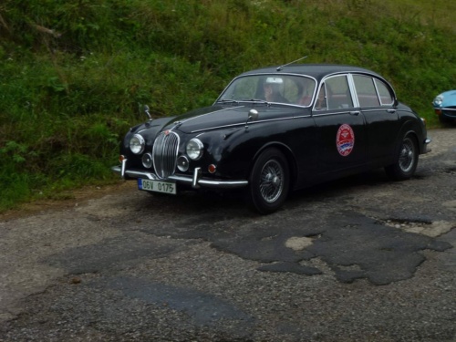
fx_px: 751
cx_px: 228
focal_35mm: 57
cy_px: 171
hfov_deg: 33.8
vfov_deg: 25.7
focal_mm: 10.1
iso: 100
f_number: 4.4
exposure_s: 1/125
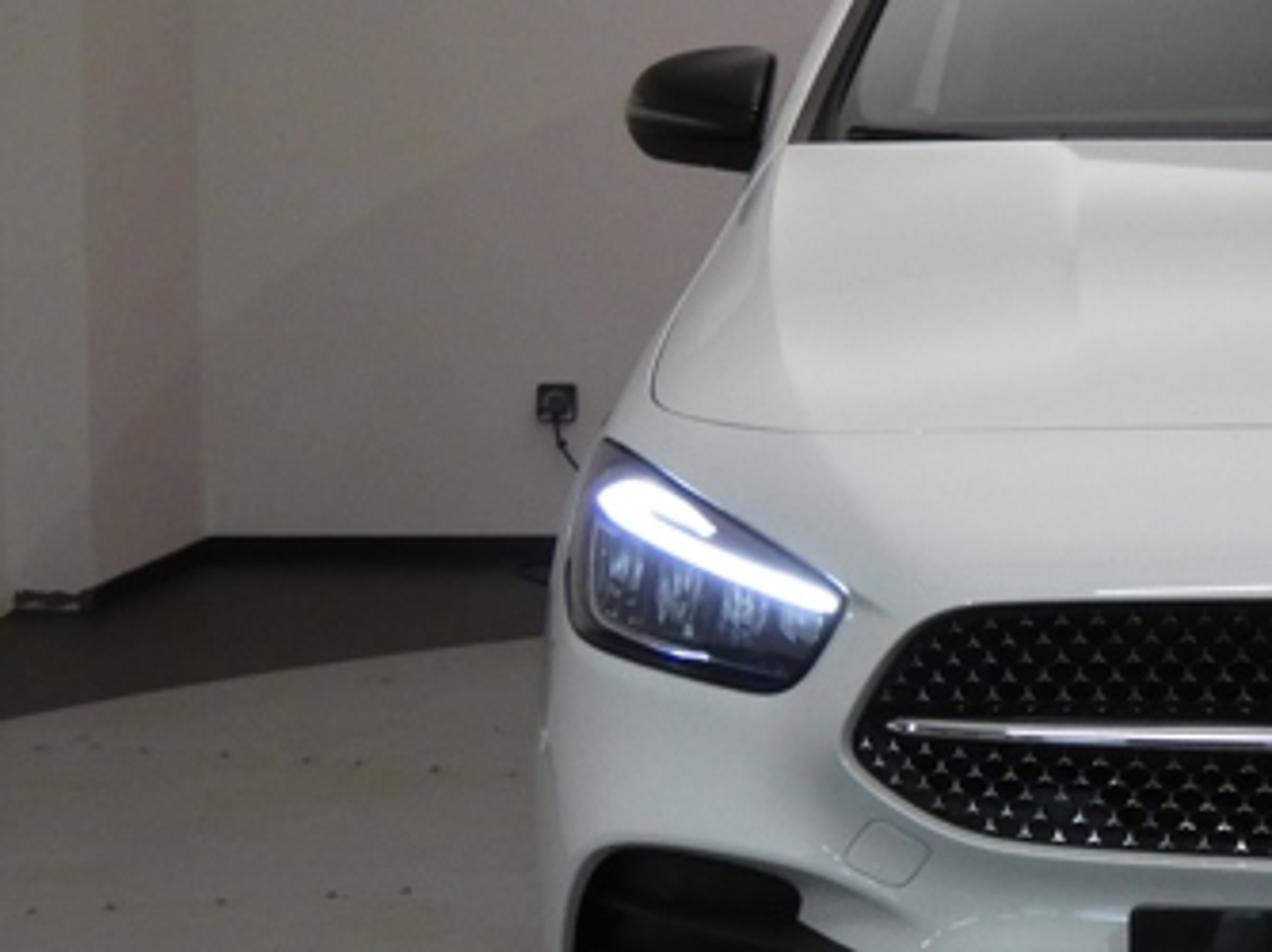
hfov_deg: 16.6
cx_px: 1440
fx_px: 4223
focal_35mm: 115
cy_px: 358
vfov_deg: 12.9
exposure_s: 1/80
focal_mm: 8.6
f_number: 3.8
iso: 500
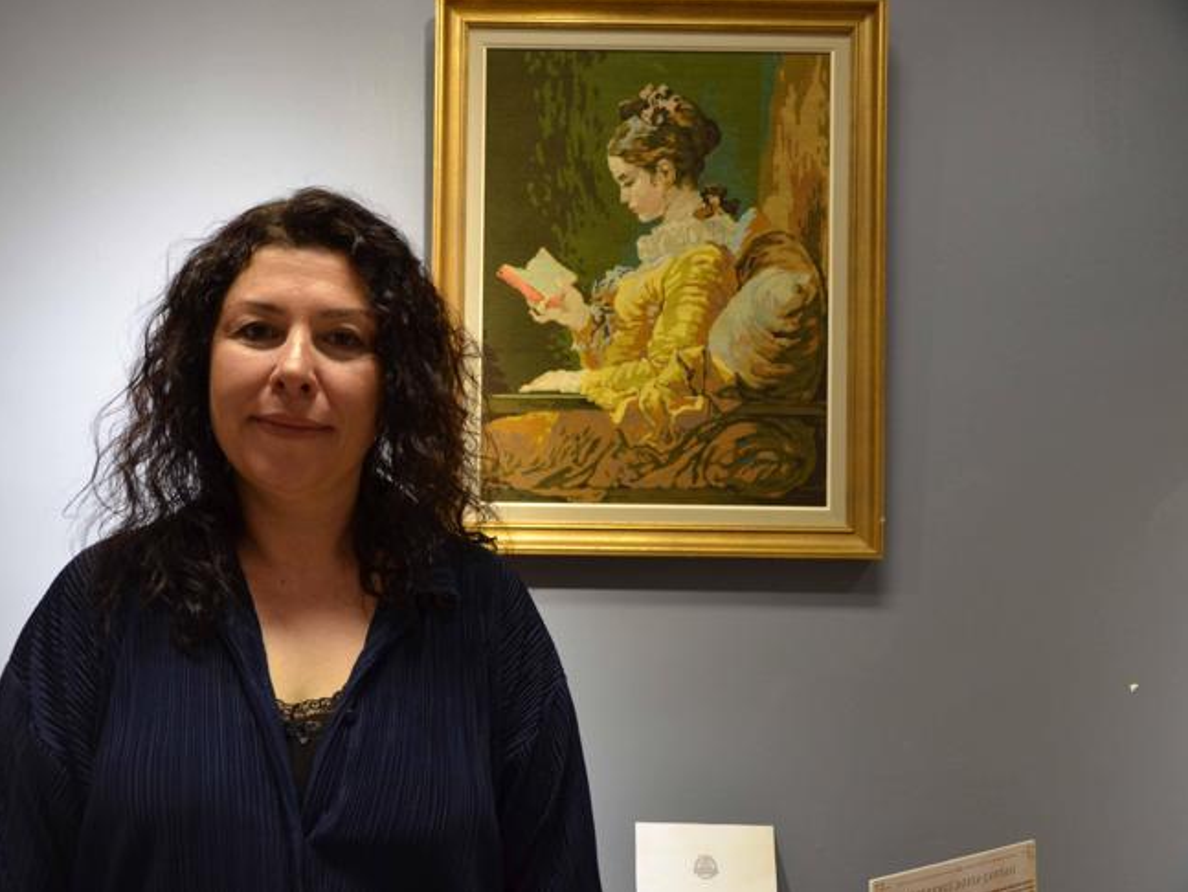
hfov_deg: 46.6
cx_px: 505
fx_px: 1374
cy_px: 448
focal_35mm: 40
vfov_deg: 36.0
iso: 800
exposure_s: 1/40
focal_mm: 24
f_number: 3.8
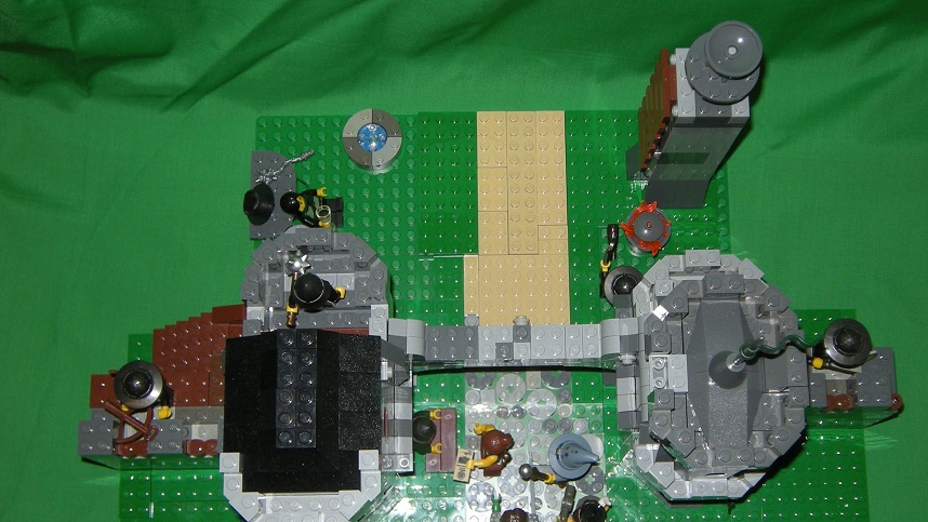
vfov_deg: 21.4
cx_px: 507
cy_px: 326
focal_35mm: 56
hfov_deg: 37.2
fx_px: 1378
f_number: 3.5
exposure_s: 1/60
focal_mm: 7.5
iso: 64
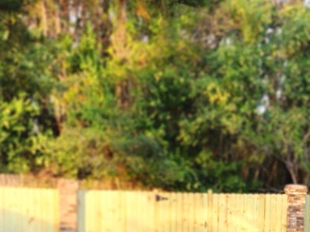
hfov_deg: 16.6
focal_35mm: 117
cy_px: 352
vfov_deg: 12.1
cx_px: 274
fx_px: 1047
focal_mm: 5.4
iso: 40
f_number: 1.8
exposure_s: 1/120
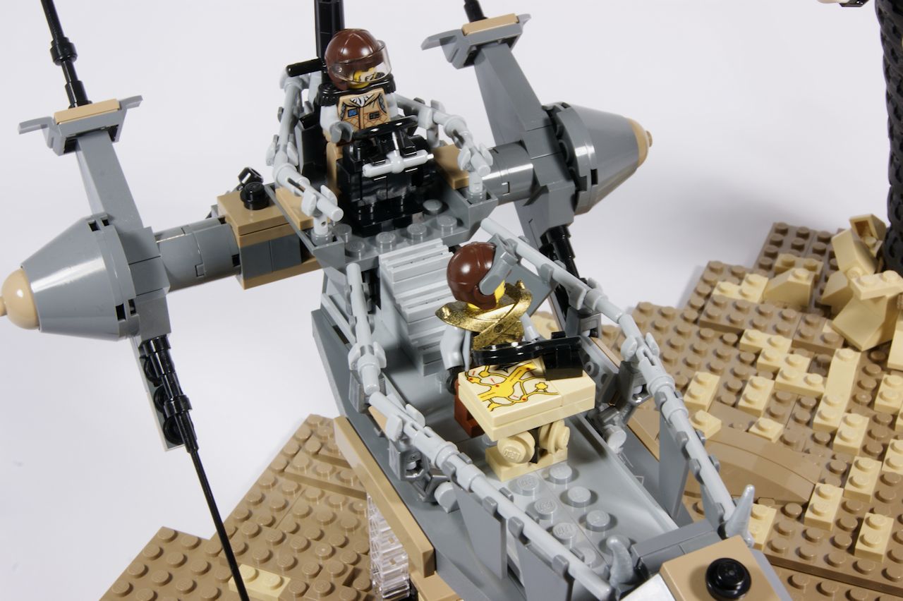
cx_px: 452
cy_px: 300
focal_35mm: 68
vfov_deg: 20.1
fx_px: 1692
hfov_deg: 29.9
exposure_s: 1/10
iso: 100
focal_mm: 45
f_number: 25
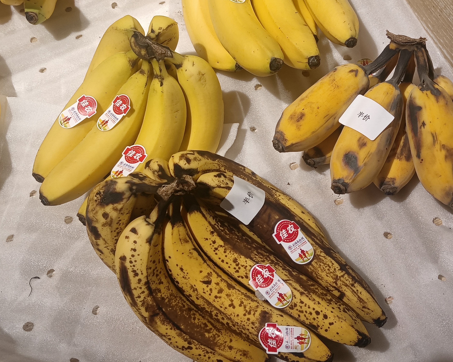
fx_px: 590
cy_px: 181
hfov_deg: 42.0
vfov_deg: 34.1
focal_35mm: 44
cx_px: 242
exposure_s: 1/113
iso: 100
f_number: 1.8
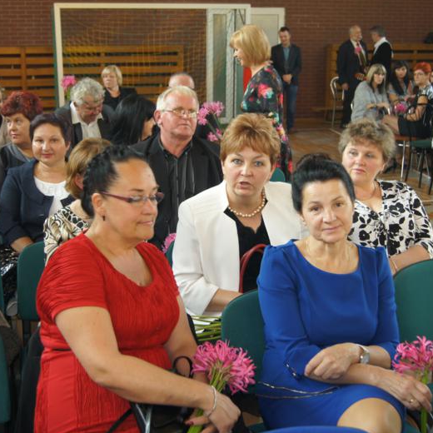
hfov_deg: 36.0
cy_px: 216
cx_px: 203
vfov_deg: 36.1
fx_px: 665
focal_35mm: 47
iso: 400
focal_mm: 24
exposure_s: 1/40
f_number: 4
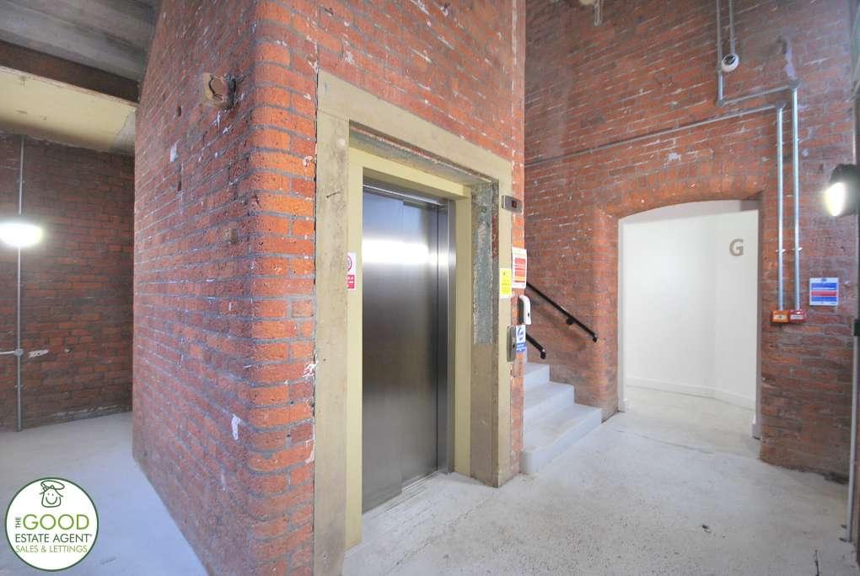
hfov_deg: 100.3
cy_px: 288
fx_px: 359
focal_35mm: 15
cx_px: 430
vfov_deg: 77.5
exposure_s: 1/25
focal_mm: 10
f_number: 4
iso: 400
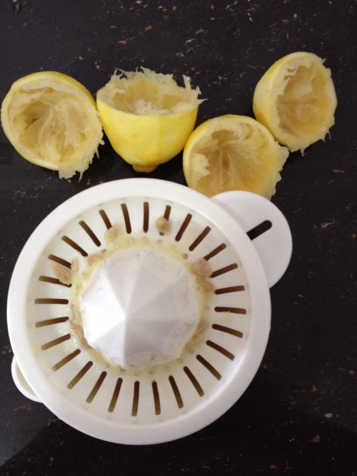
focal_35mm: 35
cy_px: 238
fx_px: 481
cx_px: 178
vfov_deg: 52.6
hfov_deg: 40.7
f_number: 2.4
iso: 250
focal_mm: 4.28
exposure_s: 1/20
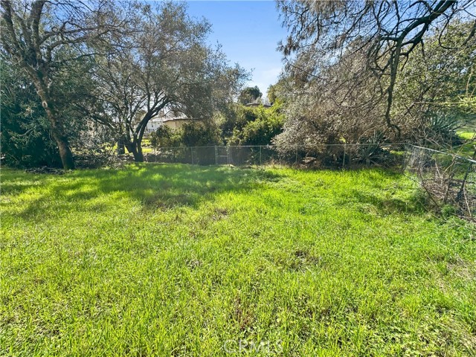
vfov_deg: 85.7
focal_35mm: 14
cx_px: 238
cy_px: 178
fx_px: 193
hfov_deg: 102.1
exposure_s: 1/800
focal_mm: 2.22
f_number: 2.2
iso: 40
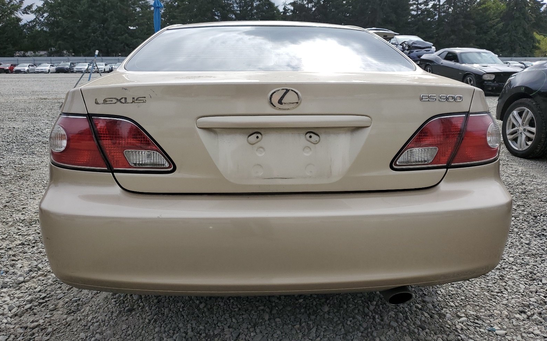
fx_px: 417
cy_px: 157
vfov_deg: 44.5
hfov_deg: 66.5
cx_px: 270
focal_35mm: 28
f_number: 1.5
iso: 50
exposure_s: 1/5000
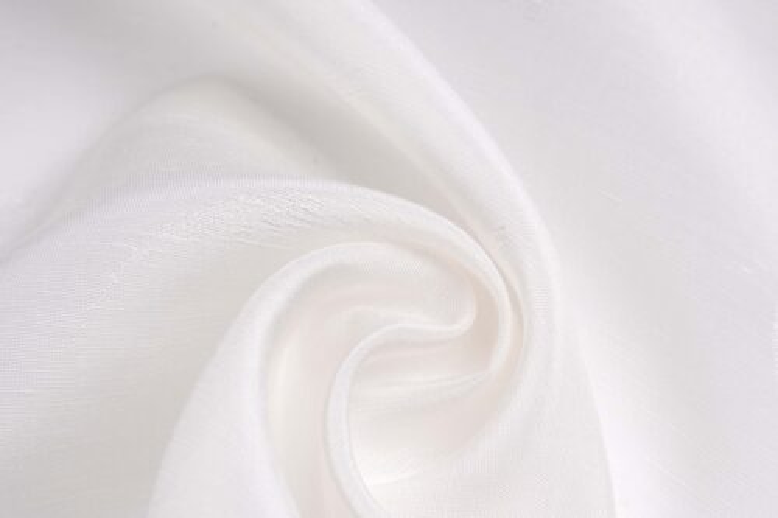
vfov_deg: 12.2
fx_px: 2420
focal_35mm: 112
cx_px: 389
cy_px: 259
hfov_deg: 18.3
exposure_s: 1/125
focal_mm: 75
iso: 125
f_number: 16
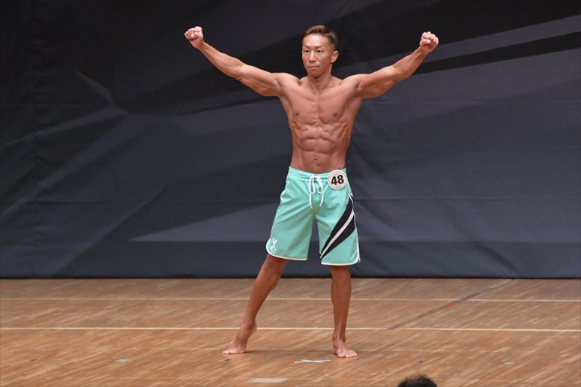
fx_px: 4839
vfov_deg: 4.6
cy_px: 194
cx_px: 290
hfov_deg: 6.9
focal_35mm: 300
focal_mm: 200
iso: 6400
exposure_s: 1/400
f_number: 5.6
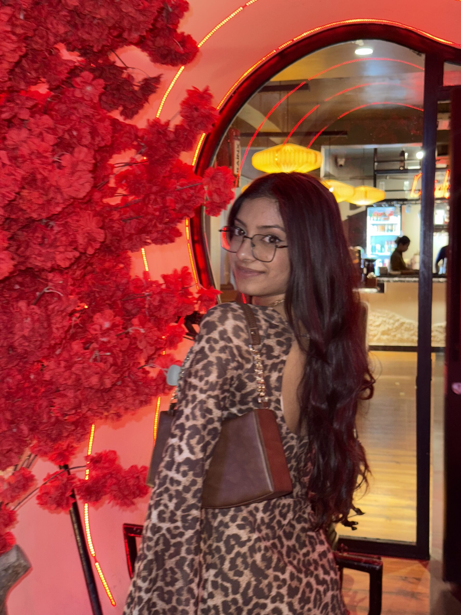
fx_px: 852
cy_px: 308
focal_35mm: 48
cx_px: 230
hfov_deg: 30.3
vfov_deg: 39.7
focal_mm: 6.76
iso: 100
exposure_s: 1/12
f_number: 1.78
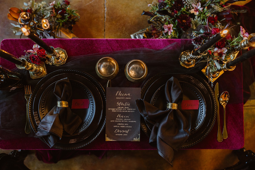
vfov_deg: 36.9
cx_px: 129
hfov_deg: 53.1
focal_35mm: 36
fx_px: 255
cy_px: 86
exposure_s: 1/160
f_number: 3.2
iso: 1000
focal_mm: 35
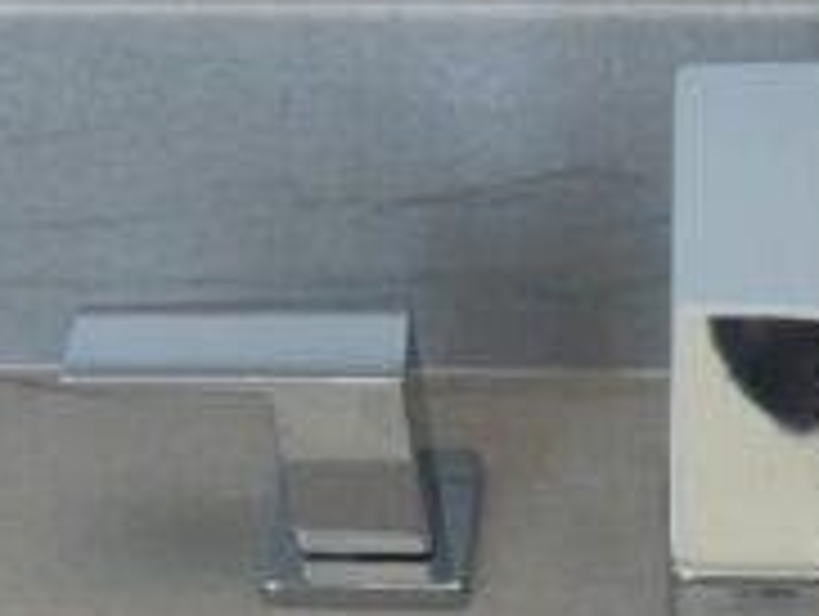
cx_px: 814
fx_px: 2393
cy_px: 1138
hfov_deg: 18.9
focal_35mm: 101
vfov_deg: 13.1
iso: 80
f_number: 1.78
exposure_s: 1/120
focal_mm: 6.86
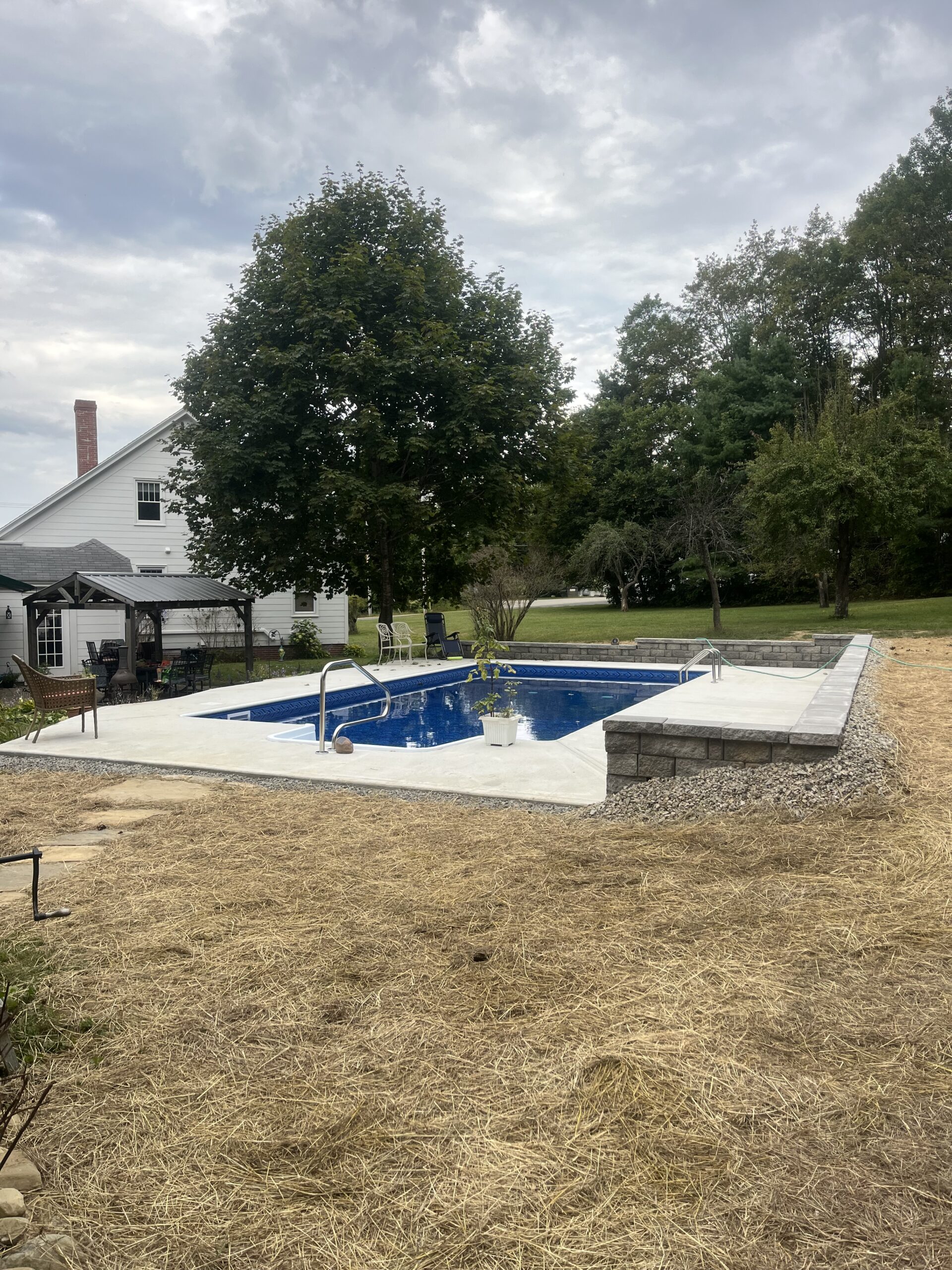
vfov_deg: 67.3
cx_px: 476
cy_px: 635
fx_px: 953
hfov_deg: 53.1
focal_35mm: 26
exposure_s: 1/642
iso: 50
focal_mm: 5.1
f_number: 1.6
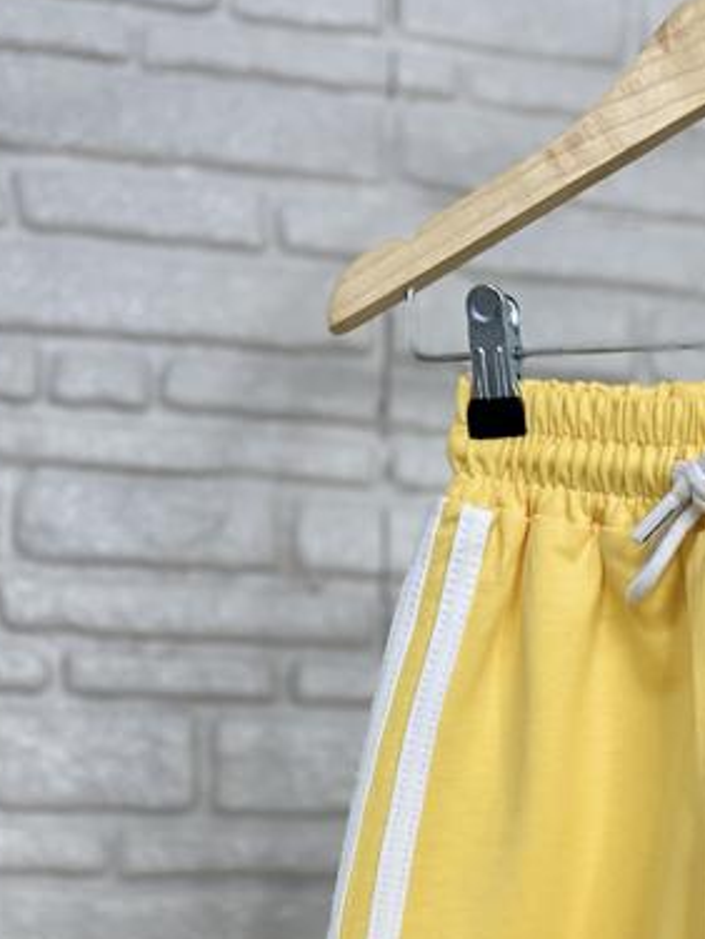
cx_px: 712
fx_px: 1385
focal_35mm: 51
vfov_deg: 35.7
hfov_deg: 26.9
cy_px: 812
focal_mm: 6.86
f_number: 1.78
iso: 50
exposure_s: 1/111
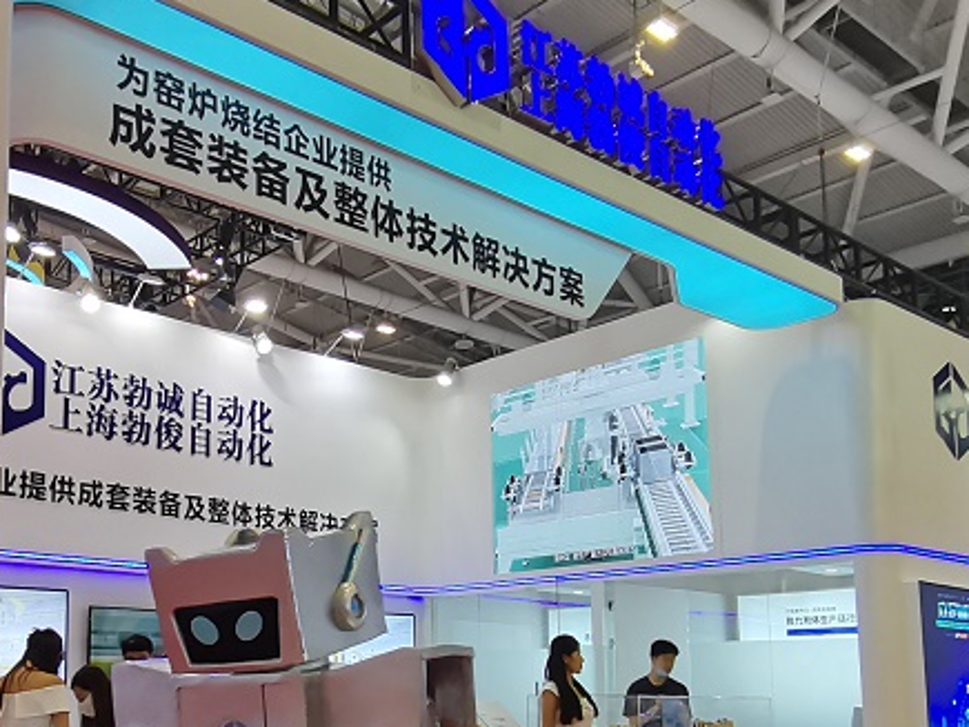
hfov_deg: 46.3
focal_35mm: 39
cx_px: 253
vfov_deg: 35.7
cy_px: 574
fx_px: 1092
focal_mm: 1.78
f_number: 2.4
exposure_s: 1/100
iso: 80
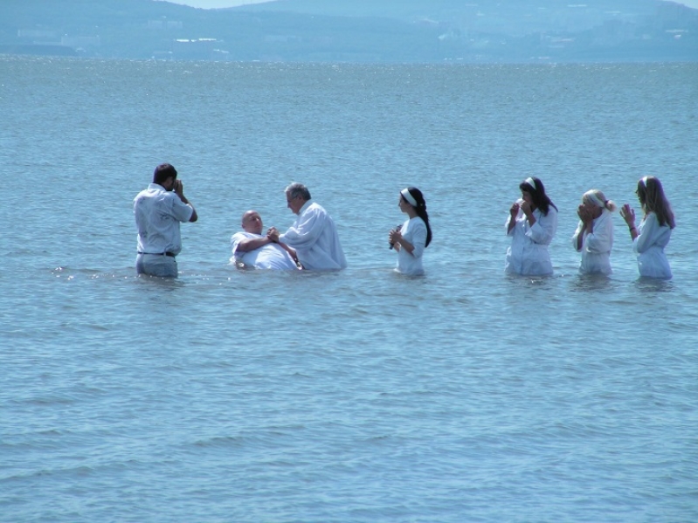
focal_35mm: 290
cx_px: 349
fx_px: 5847
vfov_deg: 5.1
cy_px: 262
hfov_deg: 6.8
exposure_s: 1/500
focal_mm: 48
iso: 50
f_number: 4.8
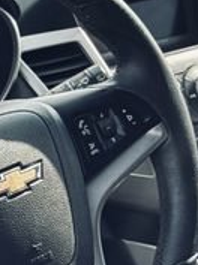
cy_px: 117
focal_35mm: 128
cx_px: -20
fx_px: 980
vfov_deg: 15.4
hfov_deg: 11.4
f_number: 1.78
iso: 64
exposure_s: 1/347
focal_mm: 6.76
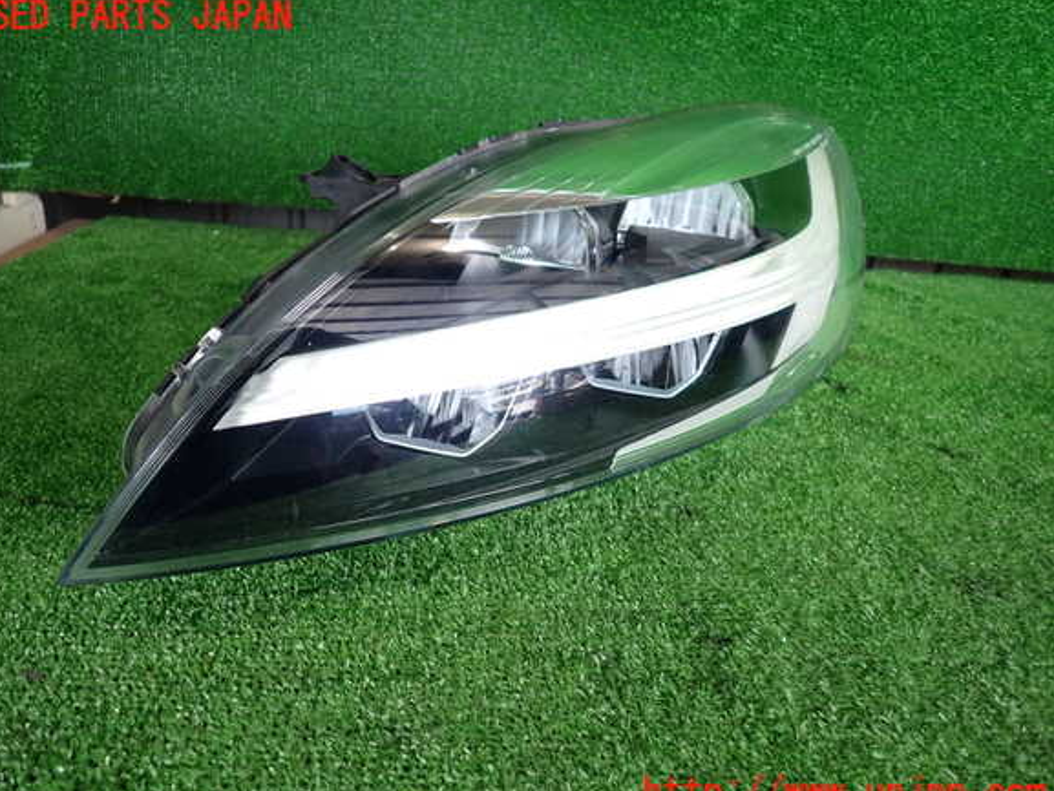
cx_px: 508
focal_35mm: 26
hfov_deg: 67.3
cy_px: 406
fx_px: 792
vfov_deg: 53.1
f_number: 2
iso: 200
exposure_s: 1/60
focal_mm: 4.5
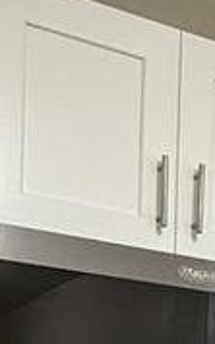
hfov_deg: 12.4
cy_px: 499
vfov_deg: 18.7
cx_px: 322
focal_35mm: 100
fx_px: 939
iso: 250
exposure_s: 1/120
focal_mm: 2.22
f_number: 2.2
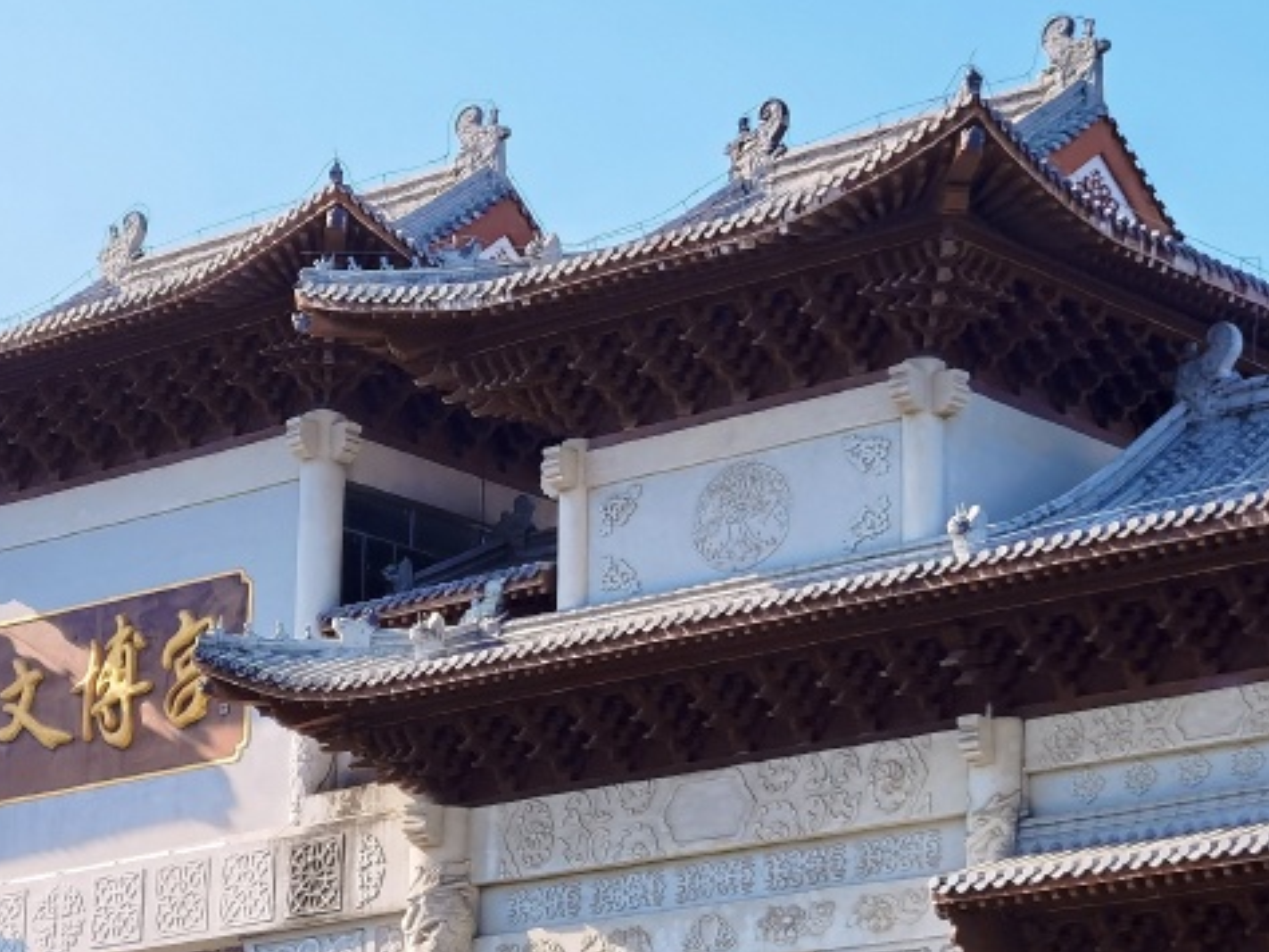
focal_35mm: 124
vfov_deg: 12.0
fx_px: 4548
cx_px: 236
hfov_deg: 15.8
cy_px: 599
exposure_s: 1/2849
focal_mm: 6.71
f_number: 1.9
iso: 50
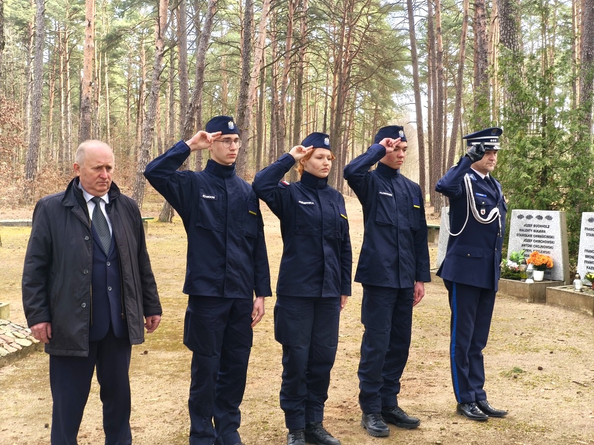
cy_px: 222
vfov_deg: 29.1
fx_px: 858
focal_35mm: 50
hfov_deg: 38.2
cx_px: 297
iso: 64
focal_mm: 7.1
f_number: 1.9
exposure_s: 1/100
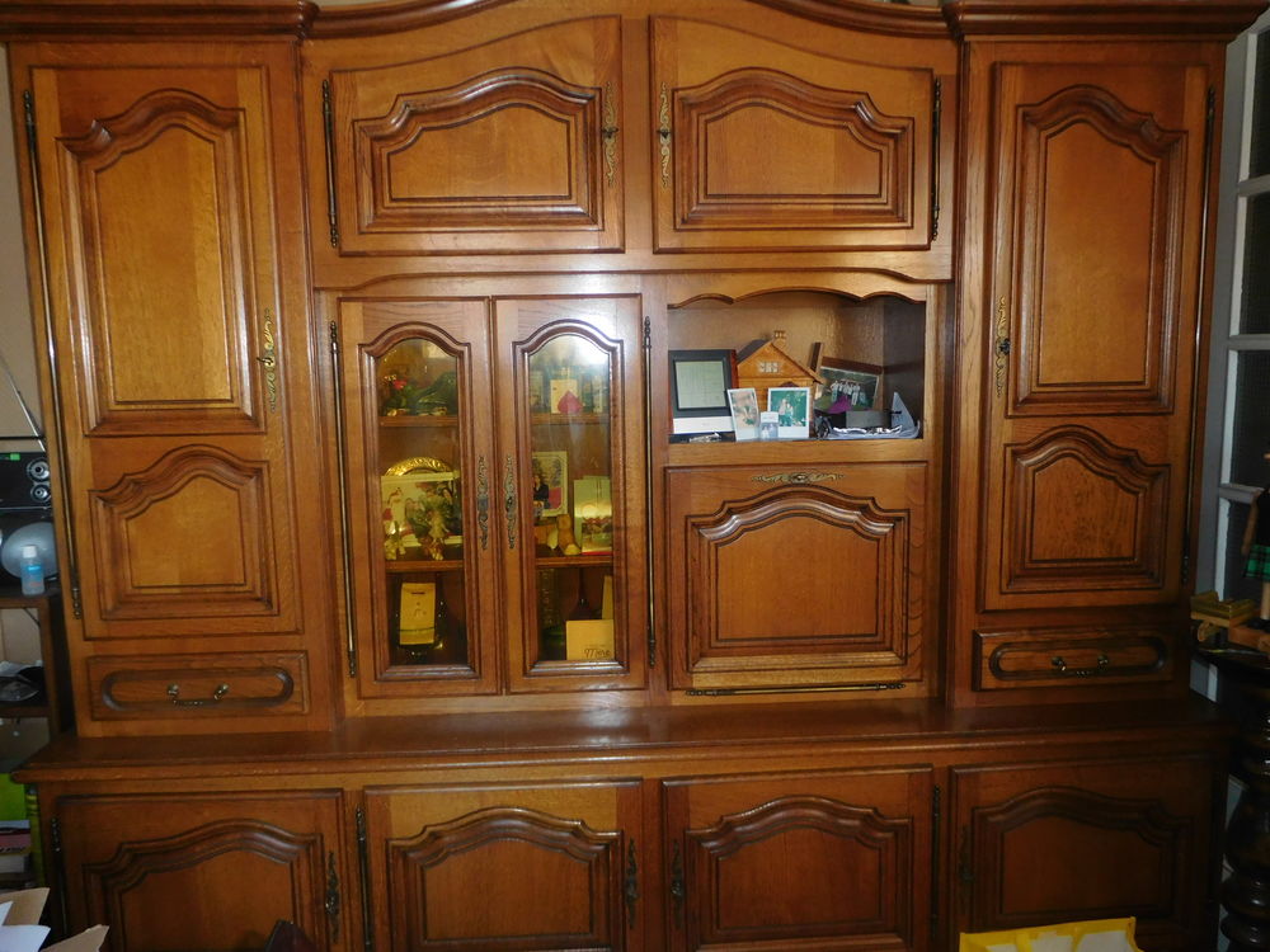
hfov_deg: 69.4
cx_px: 635
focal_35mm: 25
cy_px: 476
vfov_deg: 54.9
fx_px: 917
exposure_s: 1/30
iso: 320
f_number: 3.4
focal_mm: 4.5
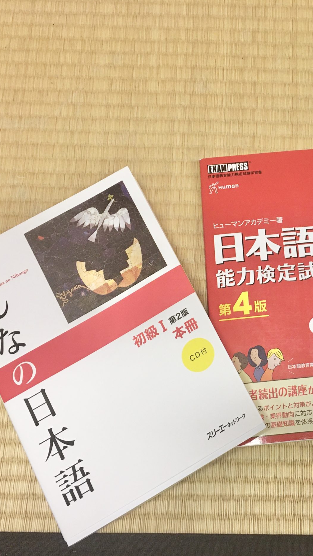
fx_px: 634
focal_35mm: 43
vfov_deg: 47.4
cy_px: 282
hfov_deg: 26.4
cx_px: 304
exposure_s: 1/33
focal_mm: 4.15
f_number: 2.2
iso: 64
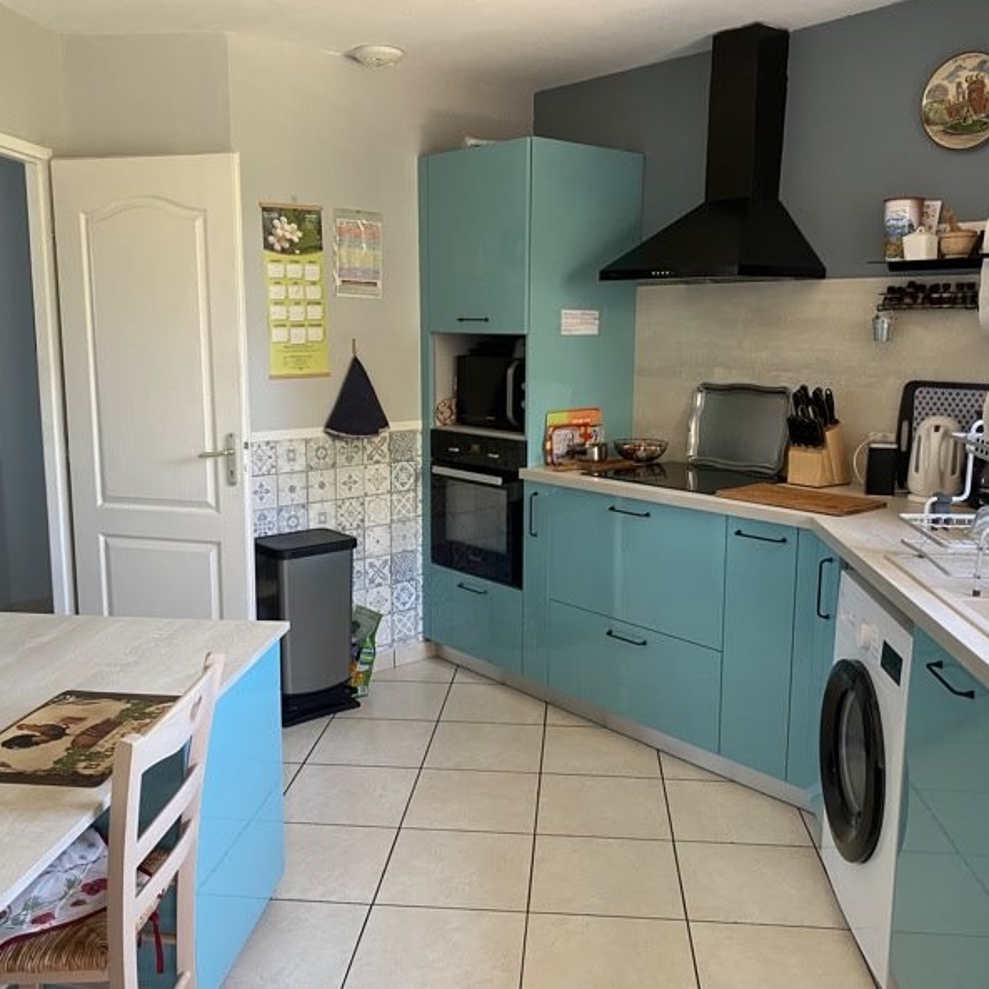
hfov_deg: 52.5
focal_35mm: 31
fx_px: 1002
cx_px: 497
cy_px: 492
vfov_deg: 52.5
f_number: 1.8
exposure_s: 1/60
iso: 200
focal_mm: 4.25
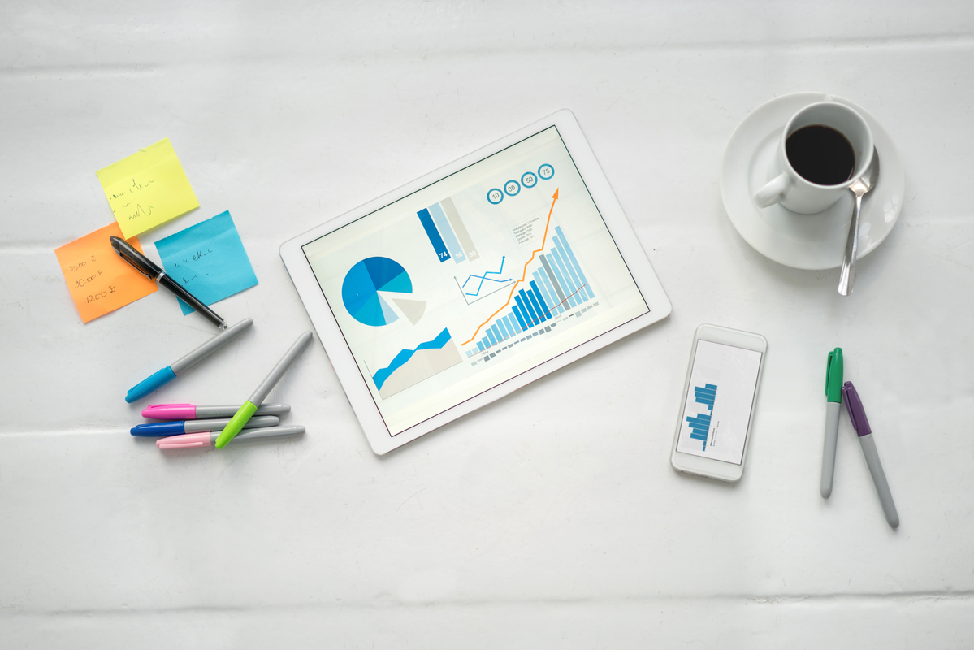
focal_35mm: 55
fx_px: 1488
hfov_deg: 36.2
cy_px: 325
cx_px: 487
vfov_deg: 24.6
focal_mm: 55
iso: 200
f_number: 1.8
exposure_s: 1/320
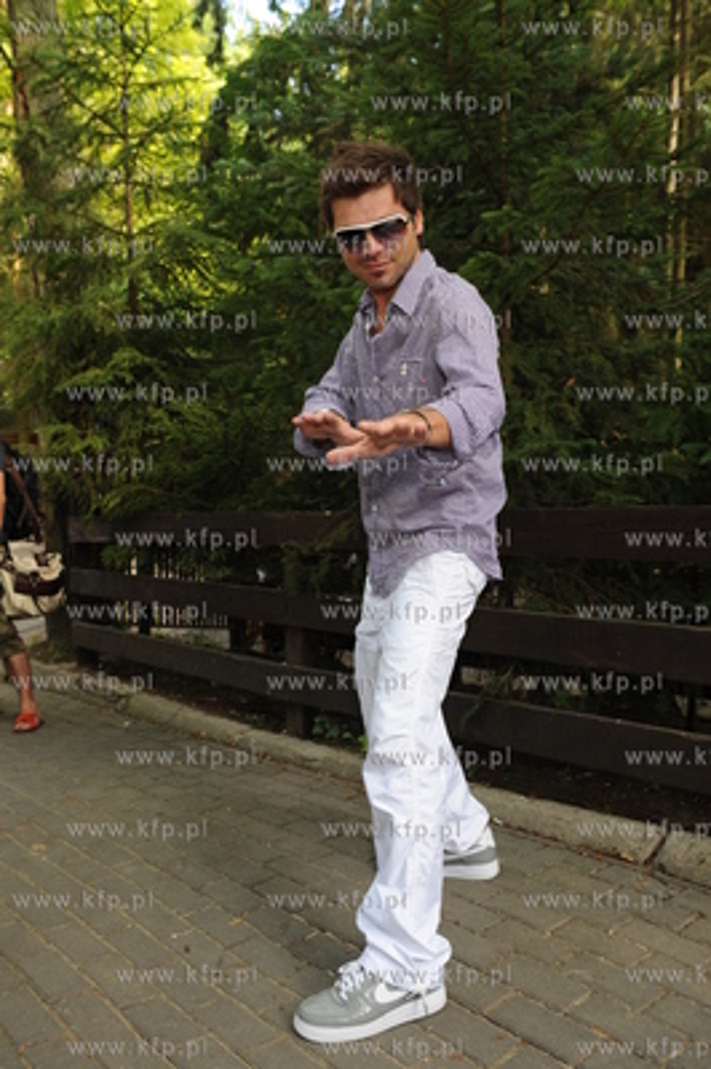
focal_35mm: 32
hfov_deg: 41.0
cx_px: 356
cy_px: 534
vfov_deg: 58.8
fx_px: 950
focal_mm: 32
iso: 400
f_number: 5
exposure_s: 1/125
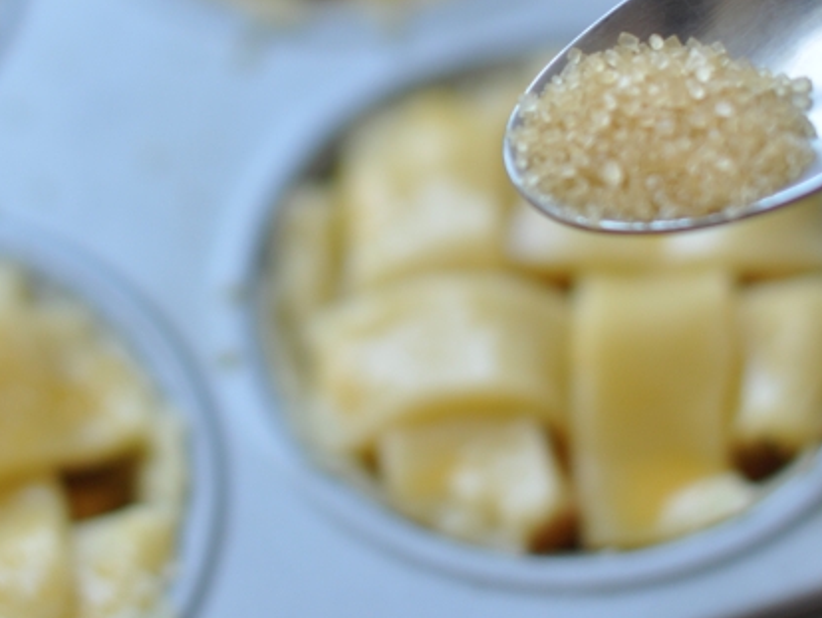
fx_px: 3303
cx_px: 379
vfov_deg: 10.6
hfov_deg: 14.2
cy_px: 94
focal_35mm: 139
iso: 320
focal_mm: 50
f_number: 2.2
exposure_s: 1/125
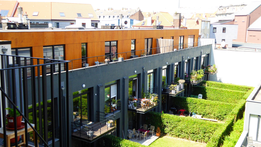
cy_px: 78
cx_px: 132
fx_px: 270
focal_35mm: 39
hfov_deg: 51.6
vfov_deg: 30.4
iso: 100
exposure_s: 1/200
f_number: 3.7
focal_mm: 6.3
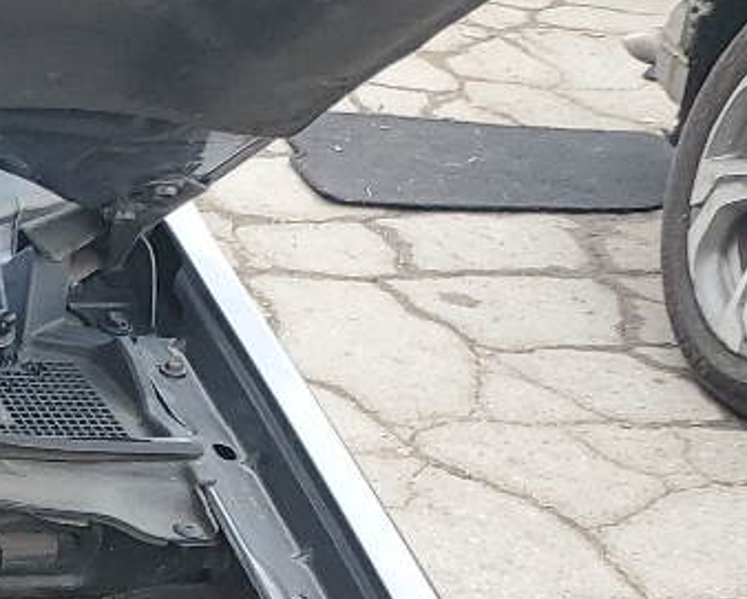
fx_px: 2655
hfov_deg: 13.0
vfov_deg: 12.3
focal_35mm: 120
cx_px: -928
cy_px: 851
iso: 50
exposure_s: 1/667
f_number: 1.5
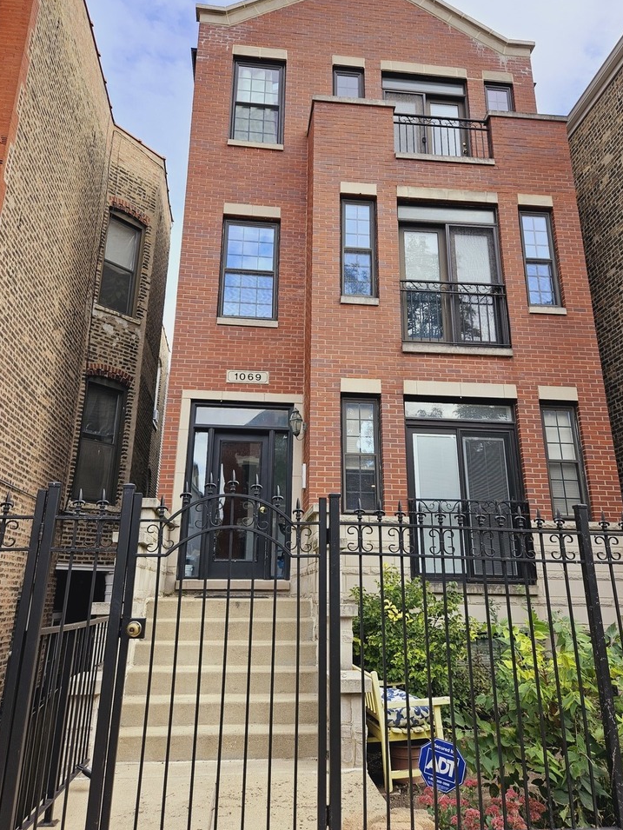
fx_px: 623
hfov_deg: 53.1
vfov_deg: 67.2
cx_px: 331
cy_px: 383
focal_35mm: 26
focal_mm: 5.4
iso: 25
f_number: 1.8
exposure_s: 1/369
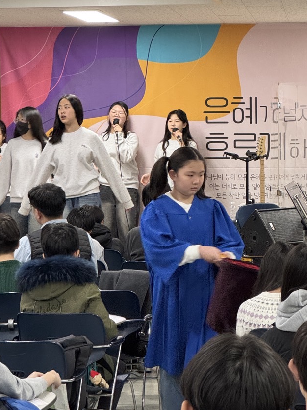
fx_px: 1396
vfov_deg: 16.6
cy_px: 128
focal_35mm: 118
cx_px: 168
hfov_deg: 12.6
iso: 500
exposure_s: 1/60
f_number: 2.8
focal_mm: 9
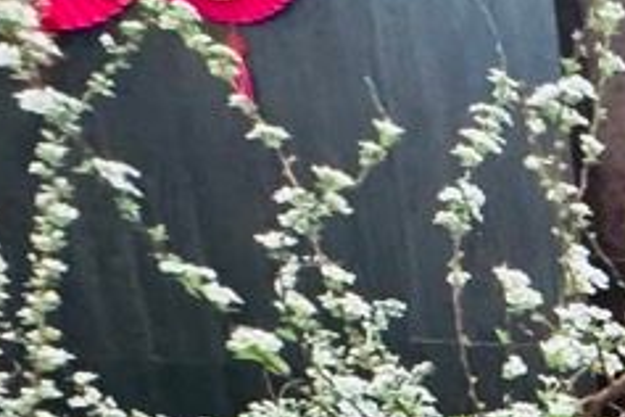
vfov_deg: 19.0
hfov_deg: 18.8
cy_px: 626
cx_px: 1266
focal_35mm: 63
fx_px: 1094
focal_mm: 2.22
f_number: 2.2
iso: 800
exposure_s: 1/50
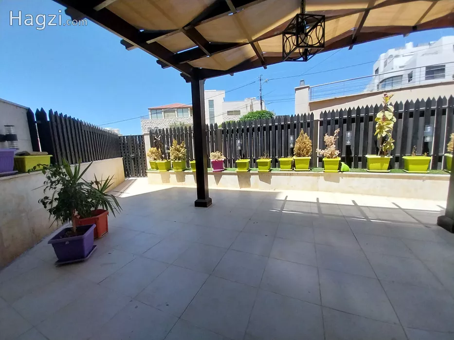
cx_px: 227
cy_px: 170
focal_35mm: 13
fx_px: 171
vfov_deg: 89.9
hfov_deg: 106.2
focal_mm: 1.3
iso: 64
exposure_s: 1/1057
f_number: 2.2
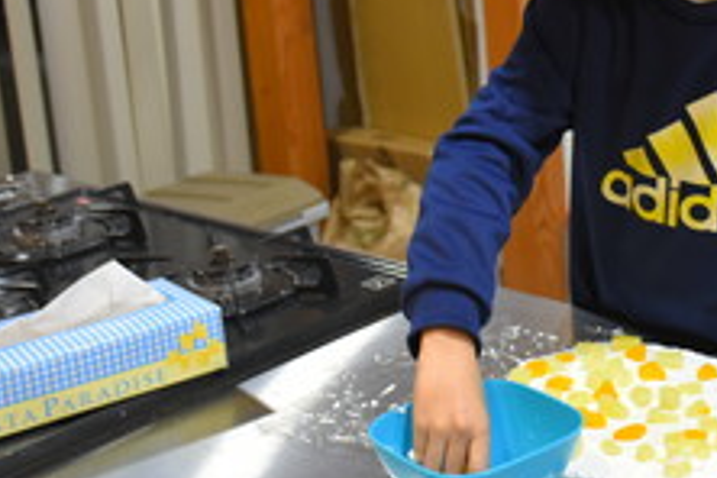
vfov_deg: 16.7
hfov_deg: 24.6
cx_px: 575
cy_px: 73
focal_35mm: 81
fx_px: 1613
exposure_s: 1/50
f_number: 3.8
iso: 1000
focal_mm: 24
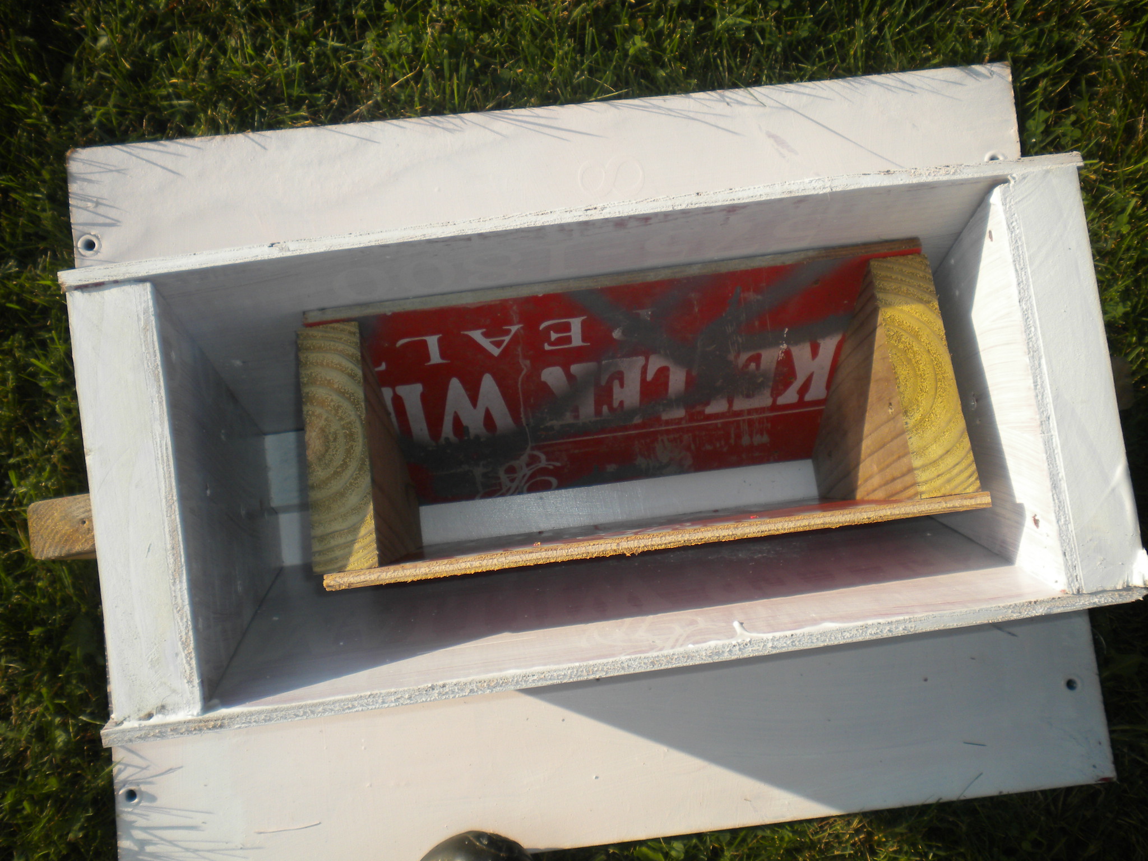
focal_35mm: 35
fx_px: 1161
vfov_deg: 40.7
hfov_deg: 52.6
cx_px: 574
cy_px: 430
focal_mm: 6.3
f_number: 4.6
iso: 80
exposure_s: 1/561
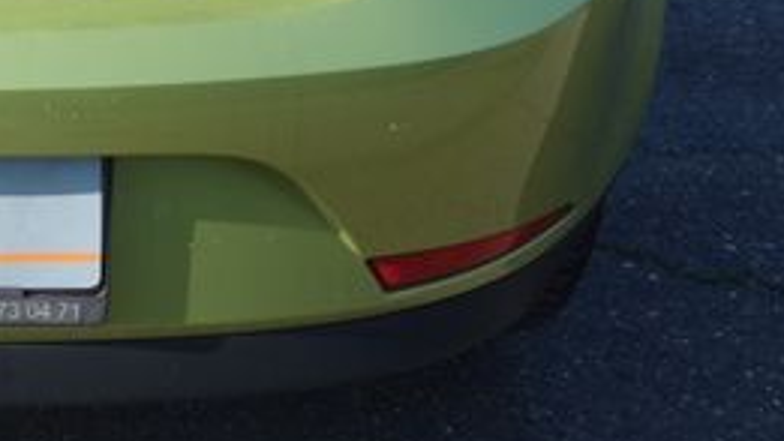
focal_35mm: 115
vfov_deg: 9.9
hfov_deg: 17.3
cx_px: -273
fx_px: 2391
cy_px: -412
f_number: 5.6
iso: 125
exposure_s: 1/200
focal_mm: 10.4
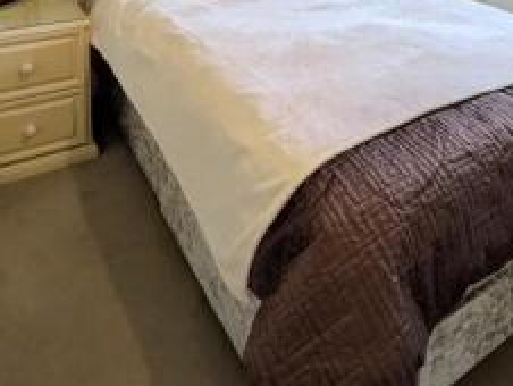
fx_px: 534
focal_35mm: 36
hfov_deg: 50.6
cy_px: -58
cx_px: 334
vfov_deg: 33.5
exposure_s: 1/100
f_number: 2.2
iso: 75
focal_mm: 1.83
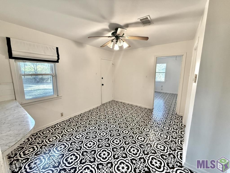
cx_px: 115
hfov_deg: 102.1
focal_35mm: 14
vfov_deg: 85.7
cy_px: 86
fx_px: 93
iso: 320
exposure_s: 1/120
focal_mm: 2.22
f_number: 2.2
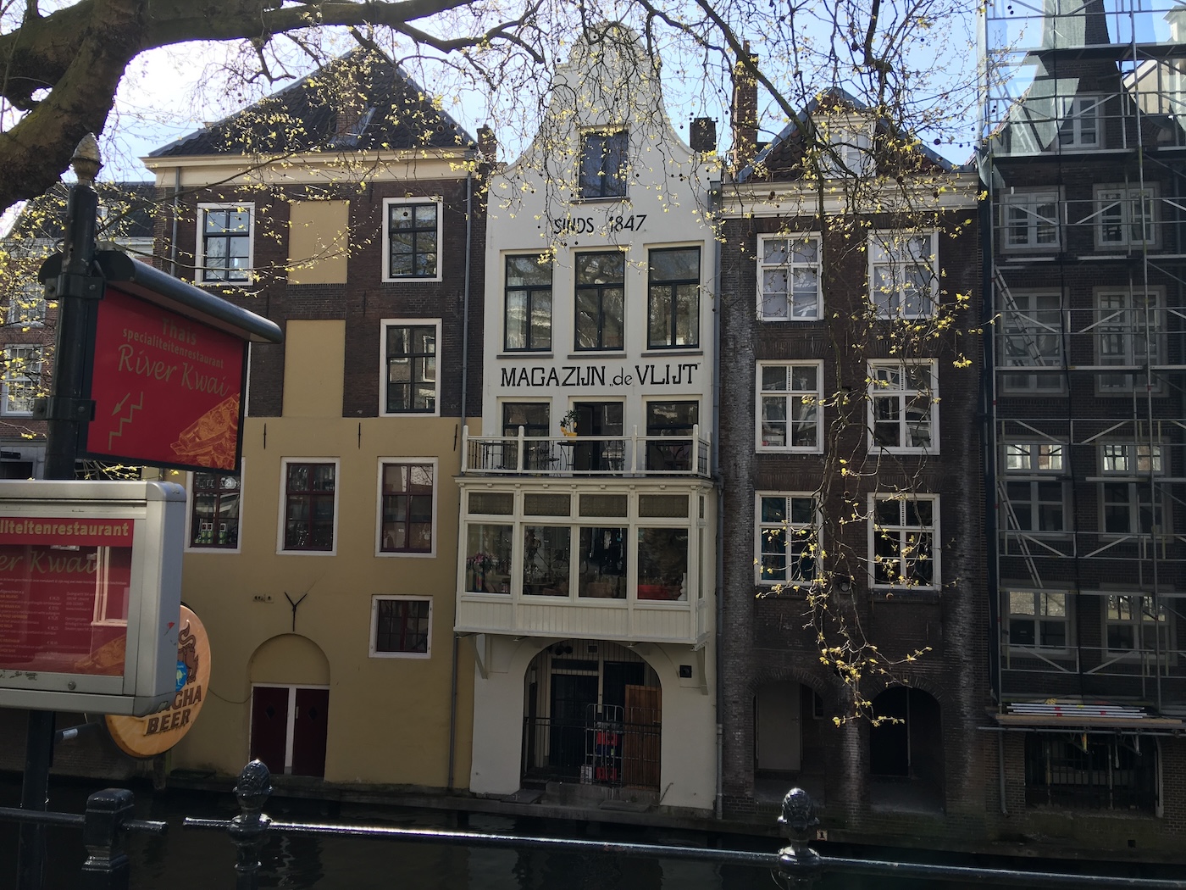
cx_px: 593
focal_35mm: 29
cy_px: 445
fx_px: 994
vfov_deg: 48.2
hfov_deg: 61.7
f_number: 2.2
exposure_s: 1/578
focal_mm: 4.15
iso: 25
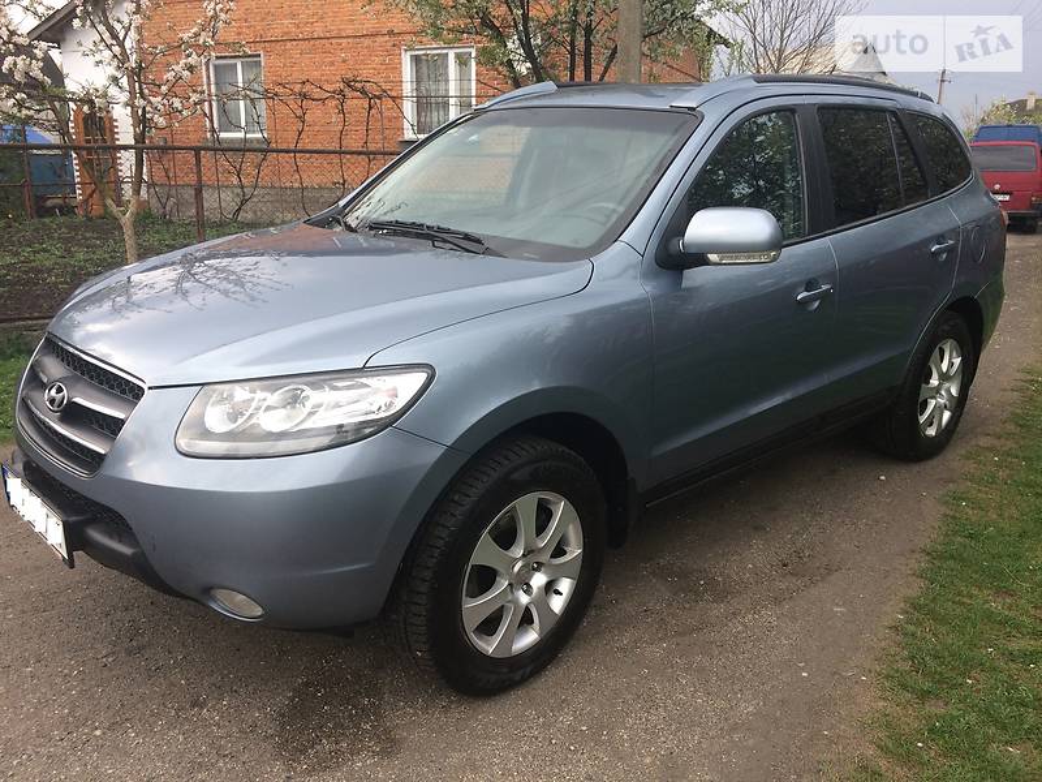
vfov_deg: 48.2
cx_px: 521
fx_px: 873
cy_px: 391
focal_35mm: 29
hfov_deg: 61.7
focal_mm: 4.2
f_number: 2.2
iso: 40
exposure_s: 1/50
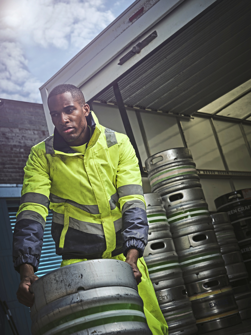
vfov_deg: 38.2
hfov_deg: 29.1
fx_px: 483
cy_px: 168
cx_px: 126
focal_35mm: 50
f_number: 8
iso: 100
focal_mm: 63
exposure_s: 1/250
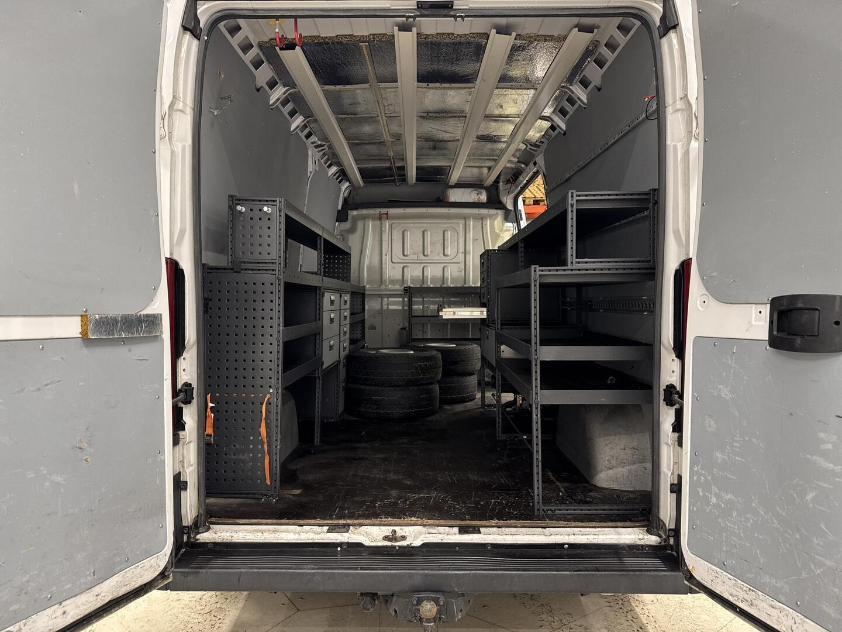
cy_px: 316
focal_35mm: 24
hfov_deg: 71.6
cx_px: 421
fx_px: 584
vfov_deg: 56.8
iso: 160
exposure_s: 1/50
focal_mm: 6.76
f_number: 1.78
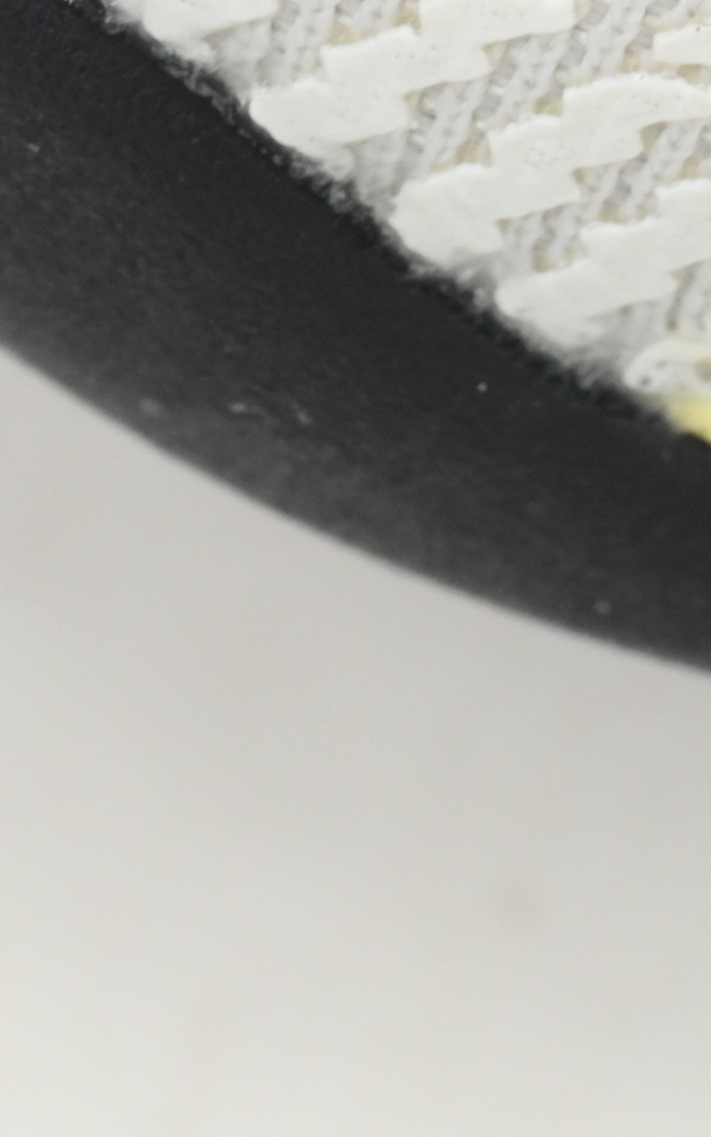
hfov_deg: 2.9
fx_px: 14013
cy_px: -1248
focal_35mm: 452
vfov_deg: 4.6
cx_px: 1217
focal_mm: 61
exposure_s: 1/100
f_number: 10
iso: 500
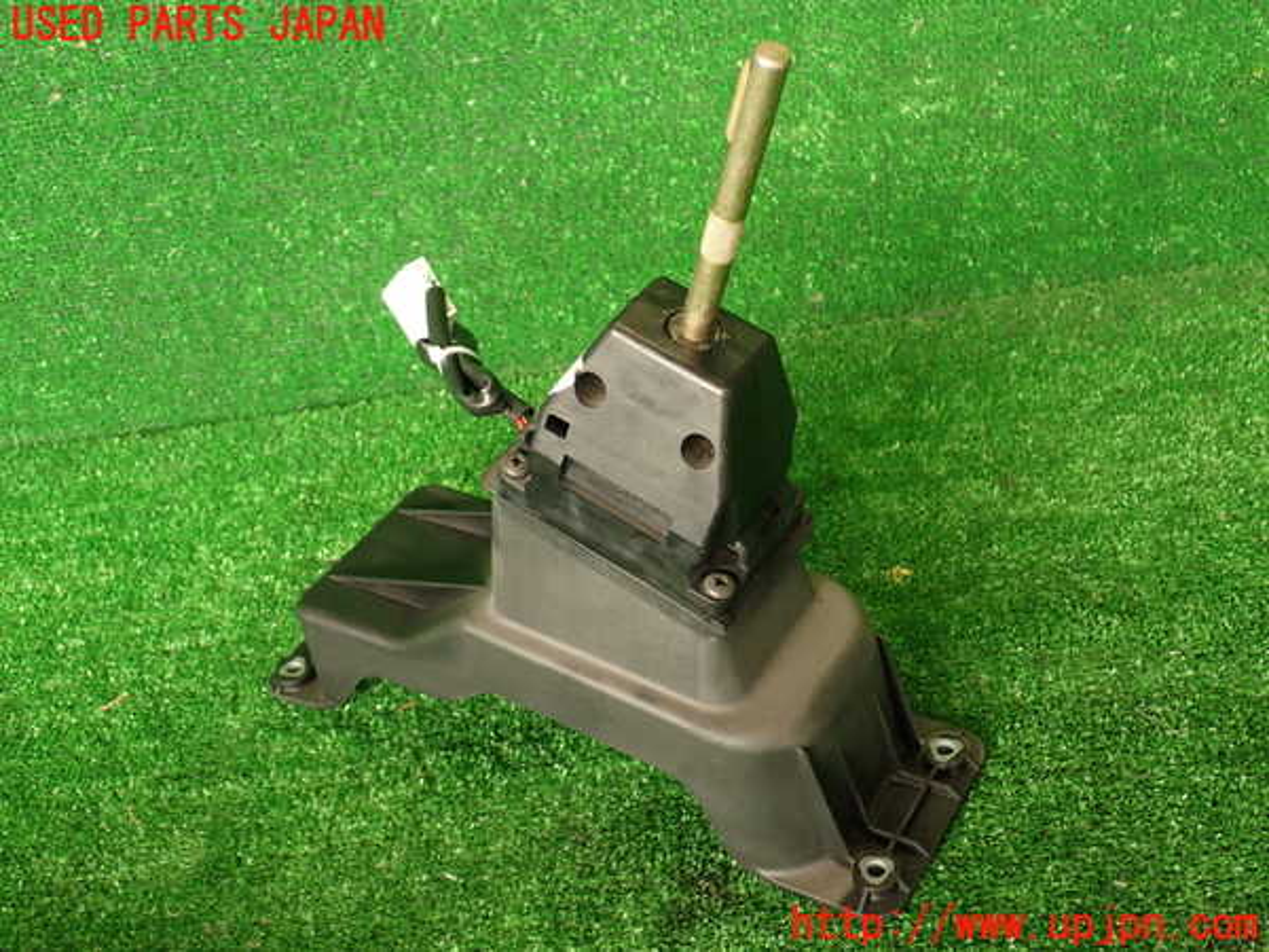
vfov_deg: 35.1
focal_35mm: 41
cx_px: 634
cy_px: 476
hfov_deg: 45.8
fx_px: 1503
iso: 200
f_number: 2.8
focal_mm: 7.31
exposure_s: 1/50
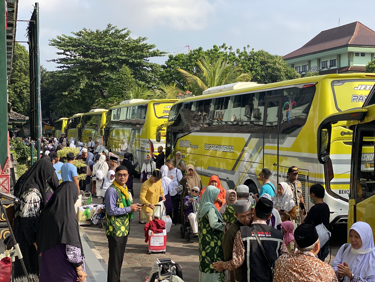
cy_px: 141
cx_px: 188
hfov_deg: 36.8
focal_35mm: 52
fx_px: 563
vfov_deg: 28.0
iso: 20
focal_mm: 6
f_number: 2
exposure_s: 1/833
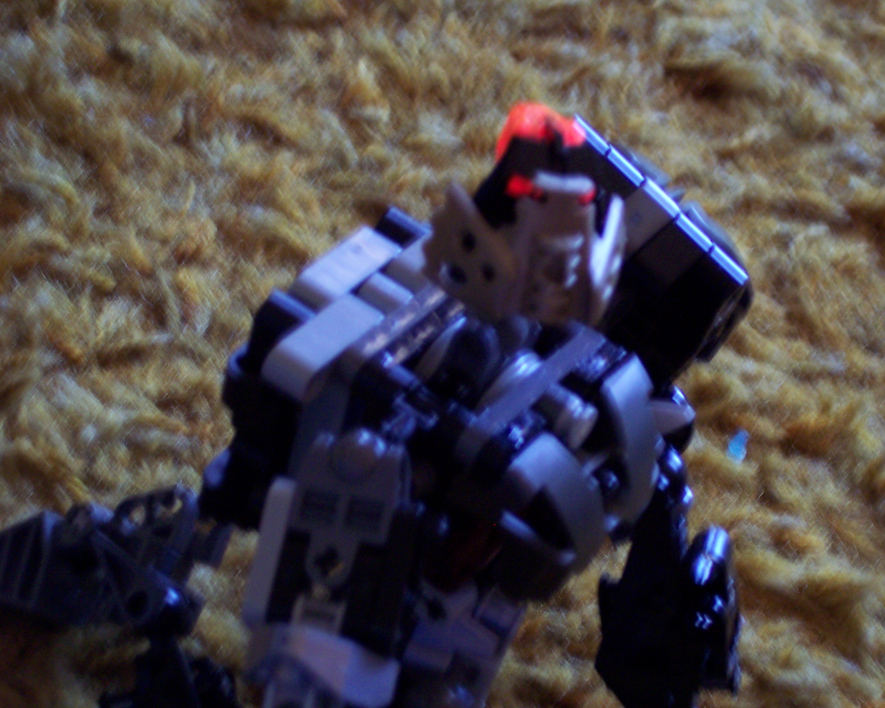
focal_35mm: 128
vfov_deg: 12.1
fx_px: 3353
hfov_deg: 15.0
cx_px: 494
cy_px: 360
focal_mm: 24
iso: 200
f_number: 4.8
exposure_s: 1/8
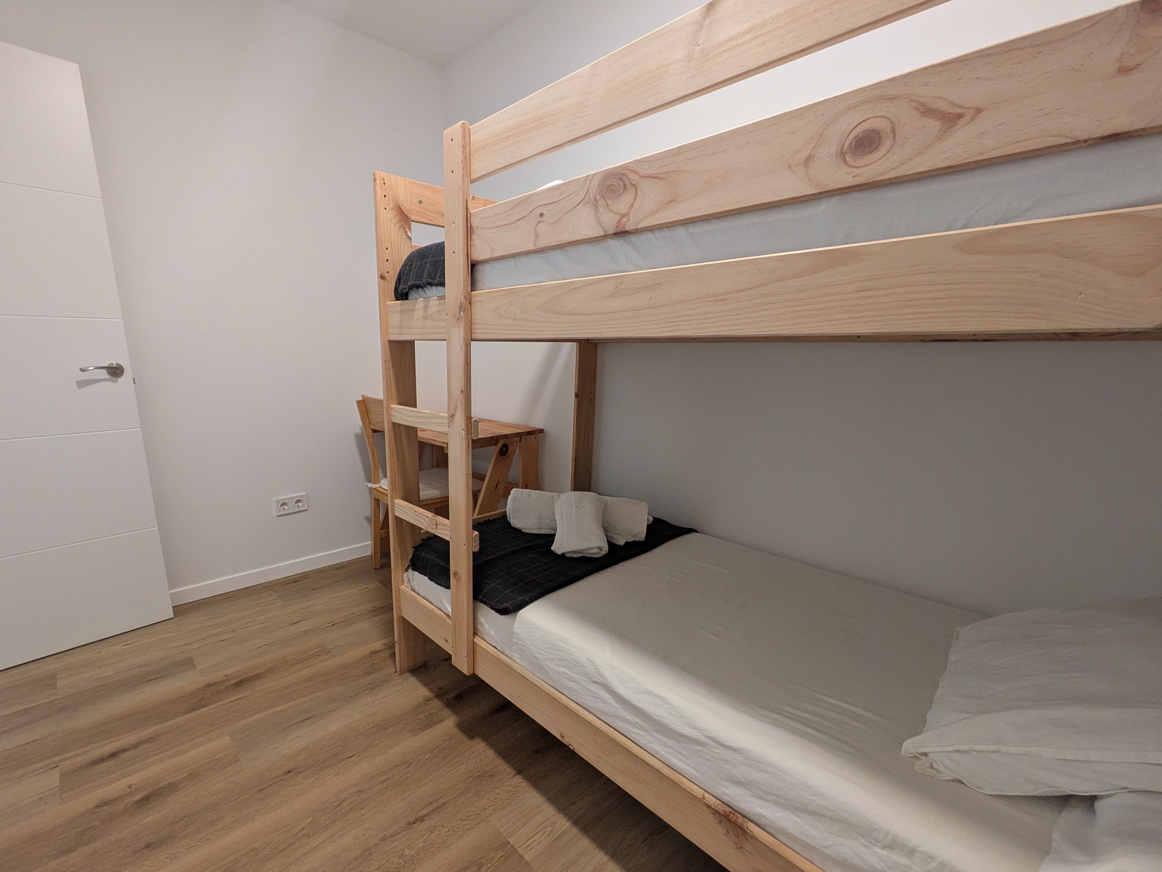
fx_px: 537
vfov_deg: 77.9
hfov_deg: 94.0
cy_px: 480
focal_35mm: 16
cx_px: 513
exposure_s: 1/25
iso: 193
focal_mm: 1.83
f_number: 2.2
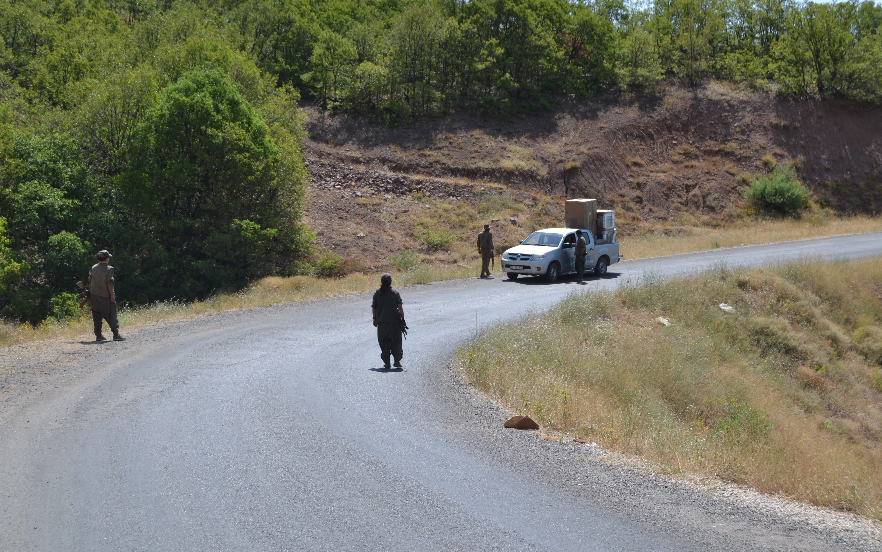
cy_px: 267
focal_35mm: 59
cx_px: 435
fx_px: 1418
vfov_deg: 22.0
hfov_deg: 34.5
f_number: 8
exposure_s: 1/250
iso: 100
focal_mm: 38
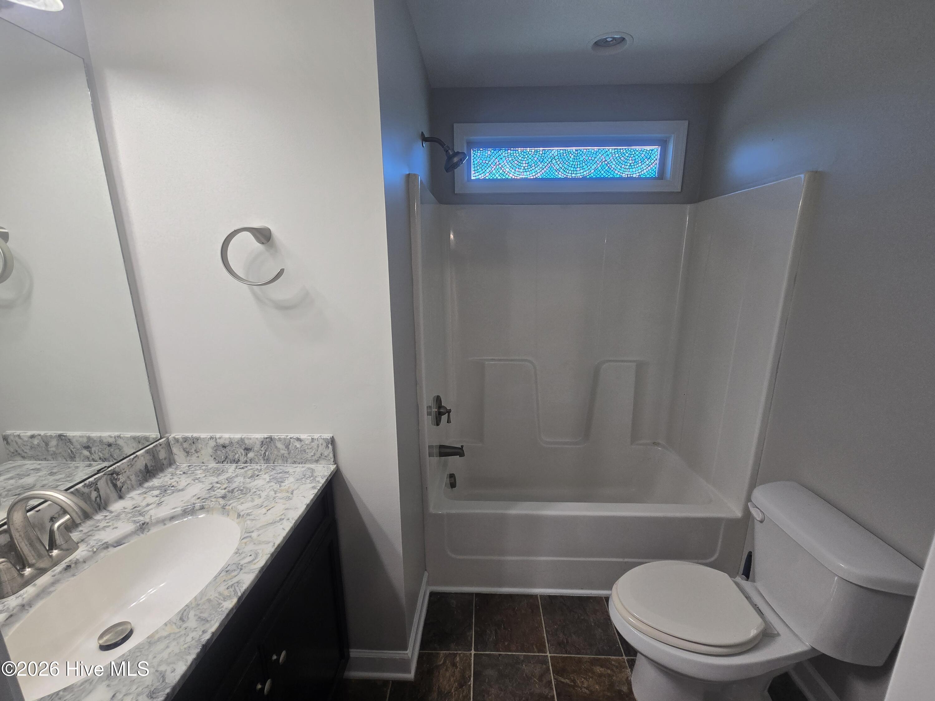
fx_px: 351
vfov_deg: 89.9
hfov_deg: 106.2
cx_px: 468
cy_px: 350
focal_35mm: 13
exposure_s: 1/60
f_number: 2.2
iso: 64
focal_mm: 2.2
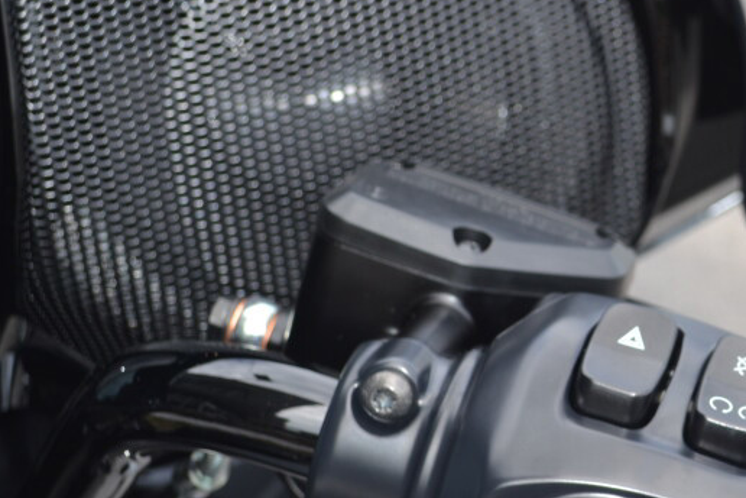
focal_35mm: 101
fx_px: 2096
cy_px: 303
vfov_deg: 13.5
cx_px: 739
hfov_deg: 19.6
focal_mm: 29
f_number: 5
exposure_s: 1/200
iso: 100
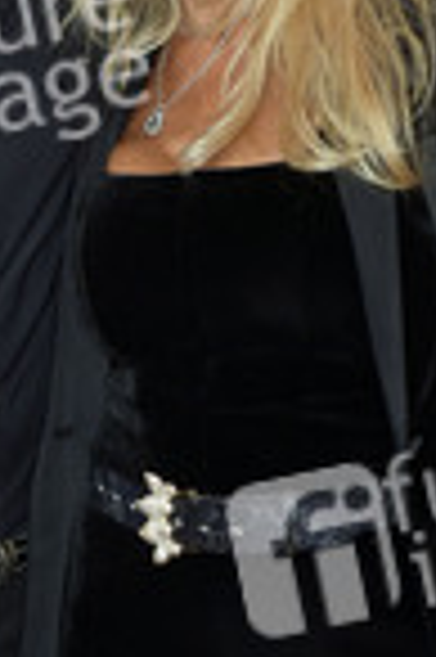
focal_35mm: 164
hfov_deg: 8.3
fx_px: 2986
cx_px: 49
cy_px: 306
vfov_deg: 12.5
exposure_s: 1/250
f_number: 6.3
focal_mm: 60
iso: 1250
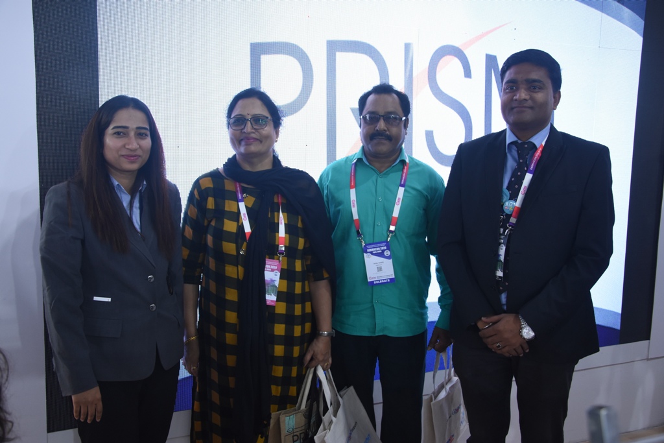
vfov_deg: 36.9
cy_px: 222
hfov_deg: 53.1
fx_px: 664
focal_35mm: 36
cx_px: 332
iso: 800
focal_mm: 24
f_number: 4.5
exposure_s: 1/80
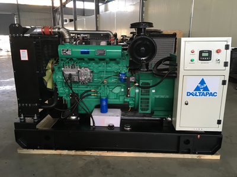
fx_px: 199
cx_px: 118
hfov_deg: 61.7
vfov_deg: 48.2
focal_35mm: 29
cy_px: 88
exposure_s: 1/33
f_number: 2.2
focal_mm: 4.15
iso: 64
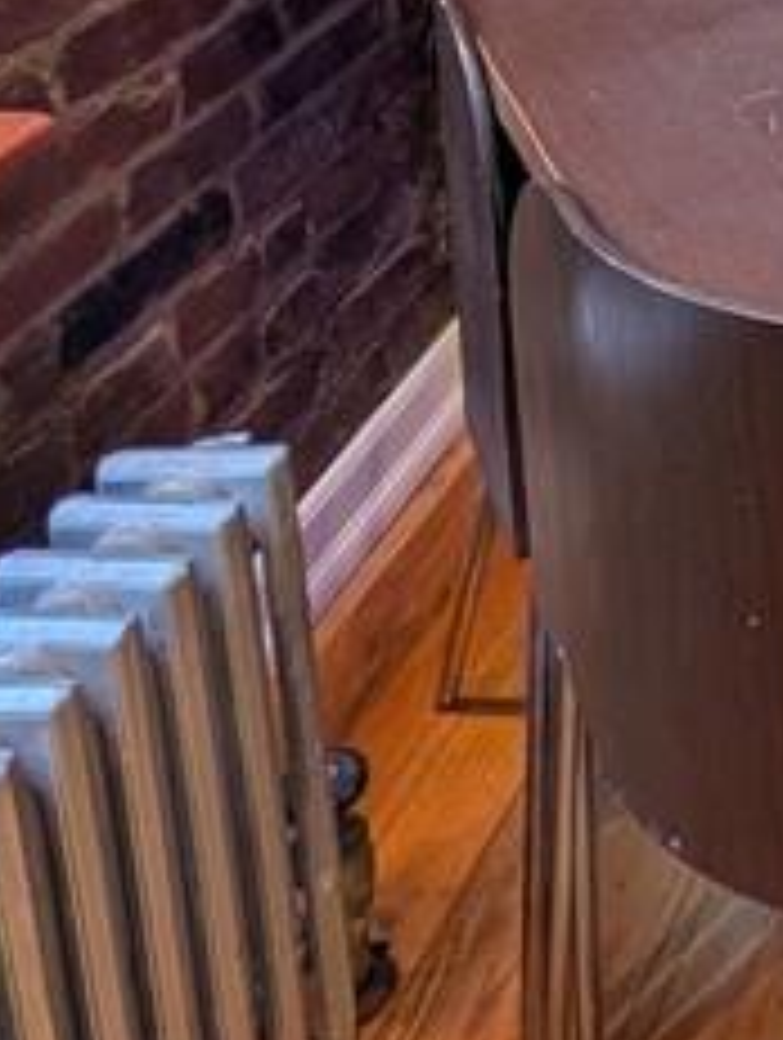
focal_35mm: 52
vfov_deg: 28.9
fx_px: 1564
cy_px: -360
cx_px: 1384
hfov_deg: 20.5
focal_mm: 2.23
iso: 168
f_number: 1.95
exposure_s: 1/24.3
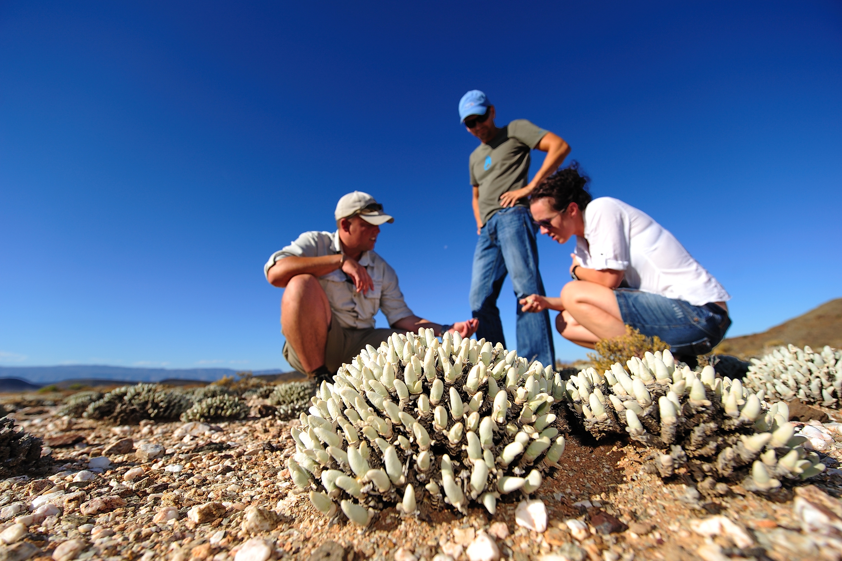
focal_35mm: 14
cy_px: 280
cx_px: 421
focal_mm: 14
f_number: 4.5
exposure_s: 1/1250
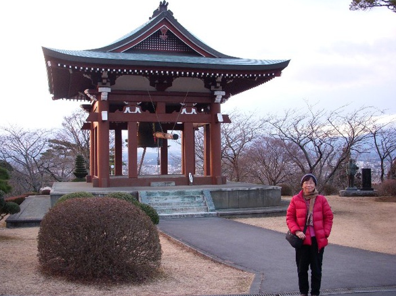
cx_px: 194
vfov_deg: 36.8
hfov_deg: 47.9
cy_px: 149
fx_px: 446
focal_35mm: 39
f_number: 3.3
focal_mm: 6.3
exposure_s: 1/30
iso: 200
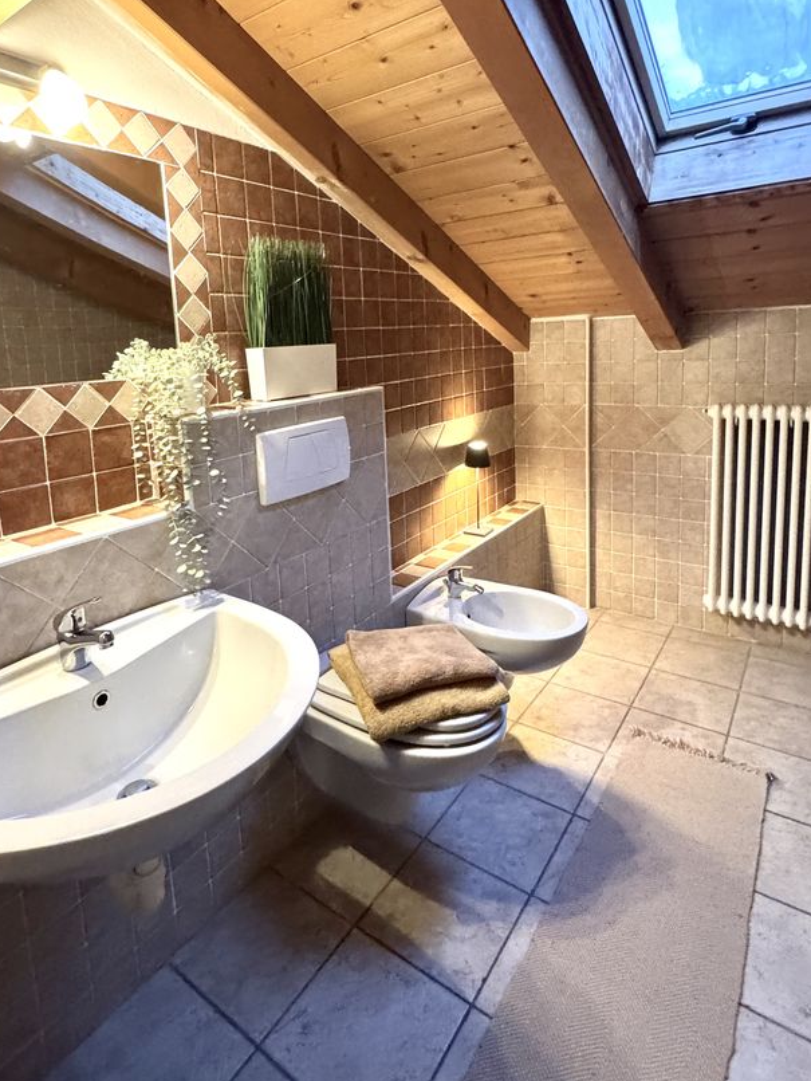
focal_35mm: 20
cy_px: 424
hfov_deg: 65.9
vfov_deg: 80.6
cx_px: 367
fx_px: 624
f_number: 2.2
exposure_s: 1/50
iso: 800
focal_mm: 2.22
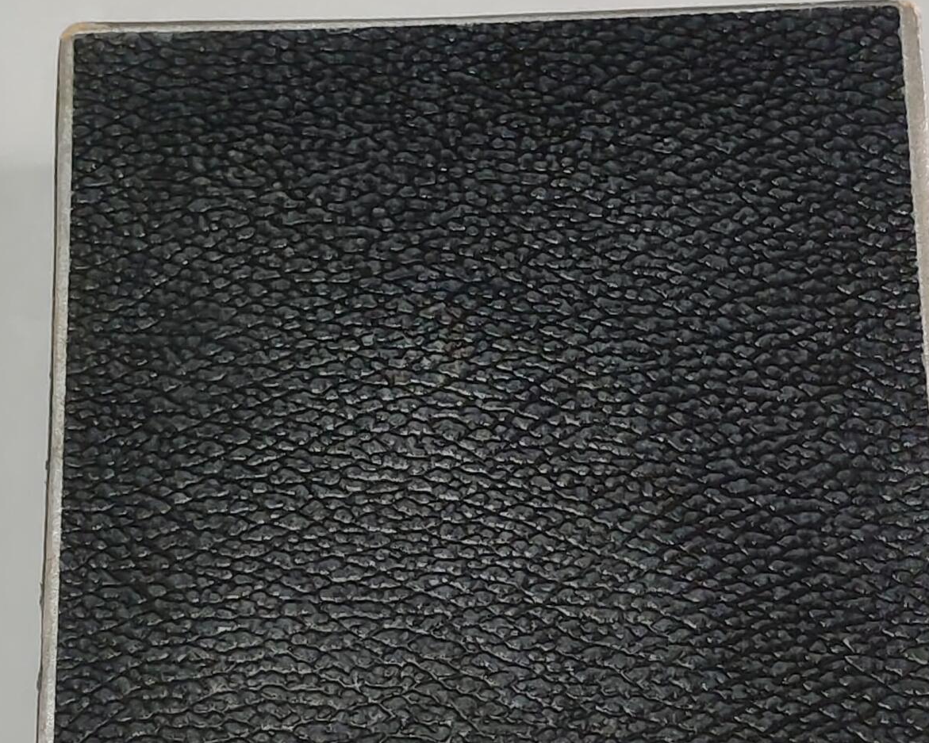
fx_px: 2805
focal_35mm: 102
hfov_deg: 18.8
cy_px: 557
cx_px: 506
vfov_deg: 15.0
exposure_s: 1/50
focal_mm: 5.52
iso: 800
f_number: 1.95
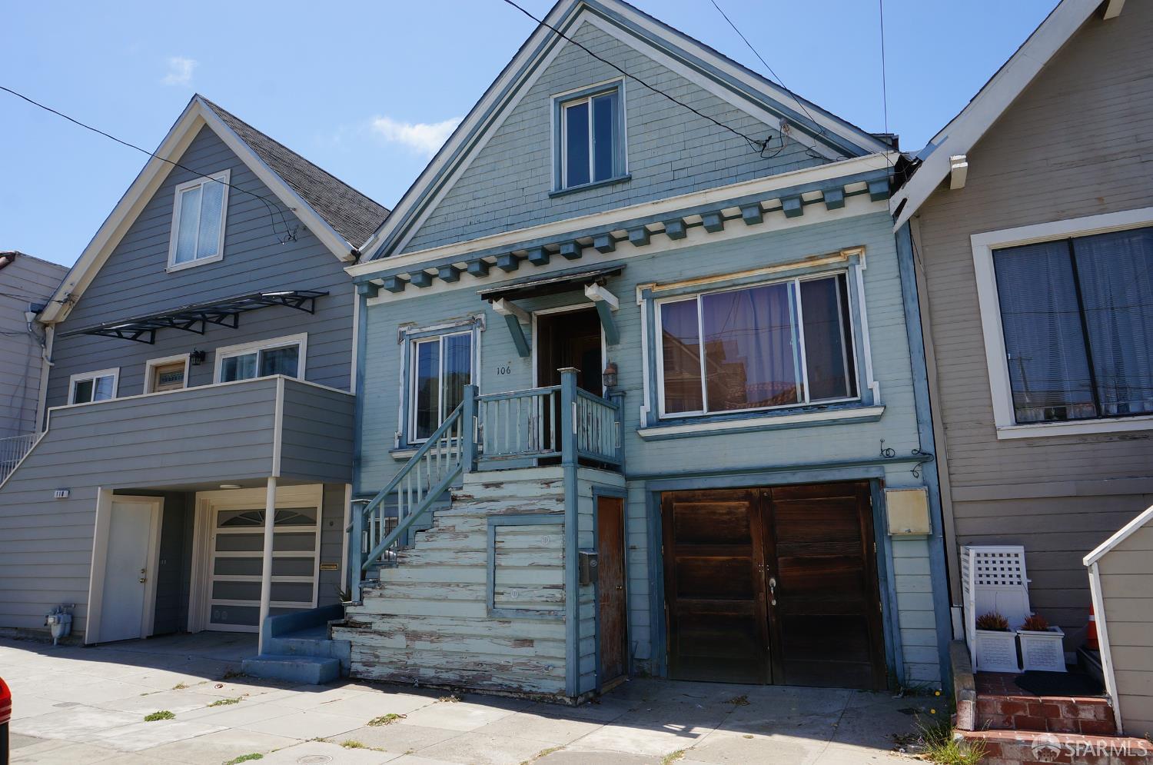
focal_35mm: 24
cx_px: 576
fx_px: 767
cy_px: 382
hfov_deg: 73.8
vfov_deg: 53.0
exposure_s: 1/100
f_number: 11
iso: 100
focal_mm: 16
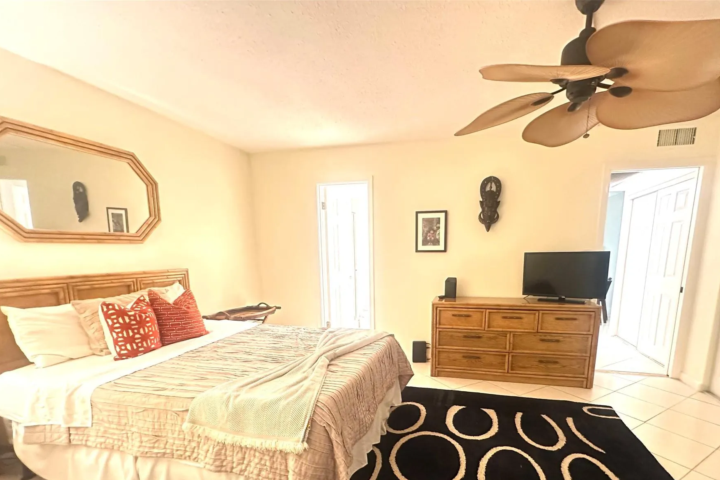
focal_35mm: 17
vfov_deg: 68.7
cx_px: 392
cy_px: 315
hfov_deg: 93.0
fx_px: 340
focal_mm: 2.22
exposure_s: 1/60
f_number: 2.2
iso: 1000
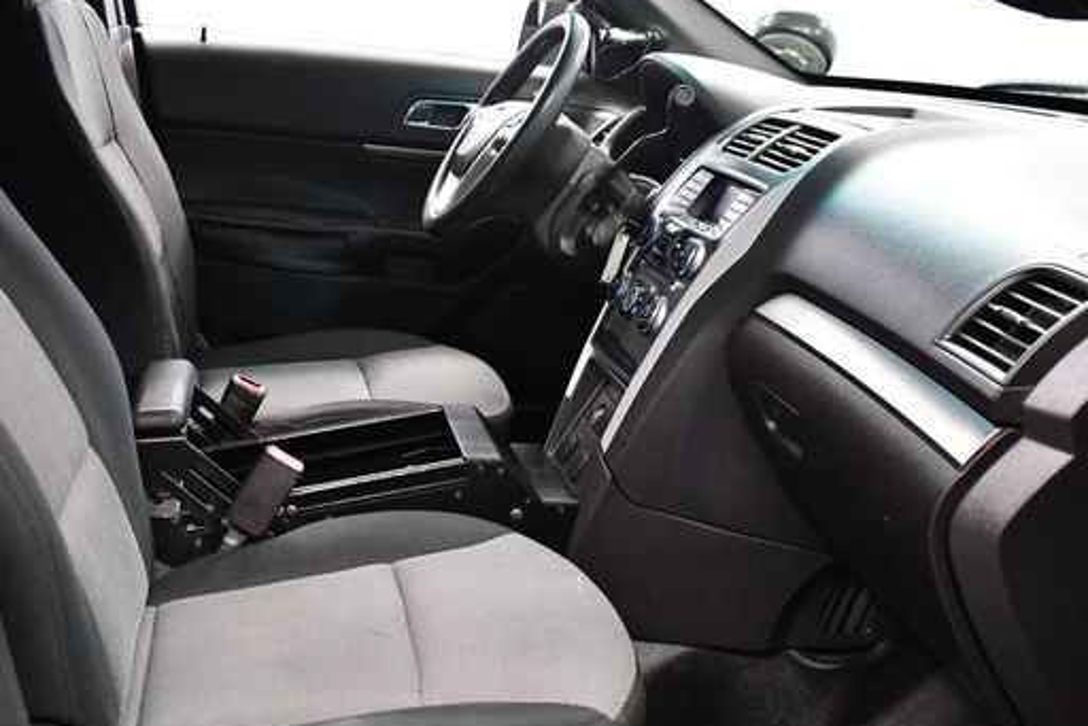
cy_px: 363
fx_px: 1361
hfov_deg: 43.4
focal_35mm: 45
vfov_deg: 29.9
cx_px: 442
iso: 3200
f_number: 3.5
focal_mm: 18
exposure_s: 1/80
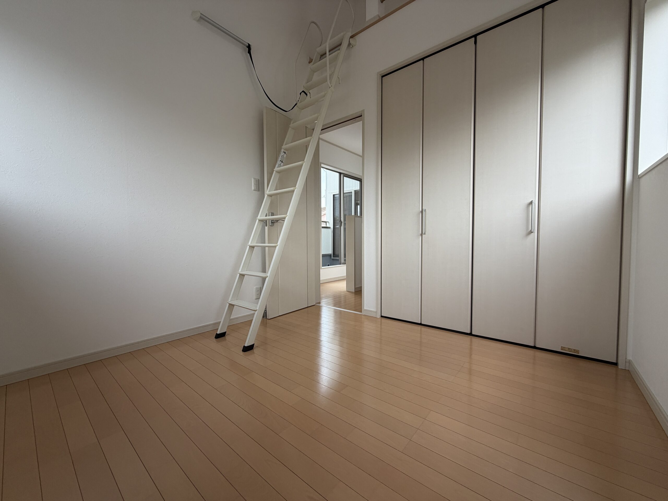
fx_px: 270
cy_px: 250
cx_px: 334
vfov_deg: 85.7
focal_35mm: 14
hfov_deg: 102.1
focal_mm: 2.22
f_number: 2.2
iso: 80
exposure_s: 1/121
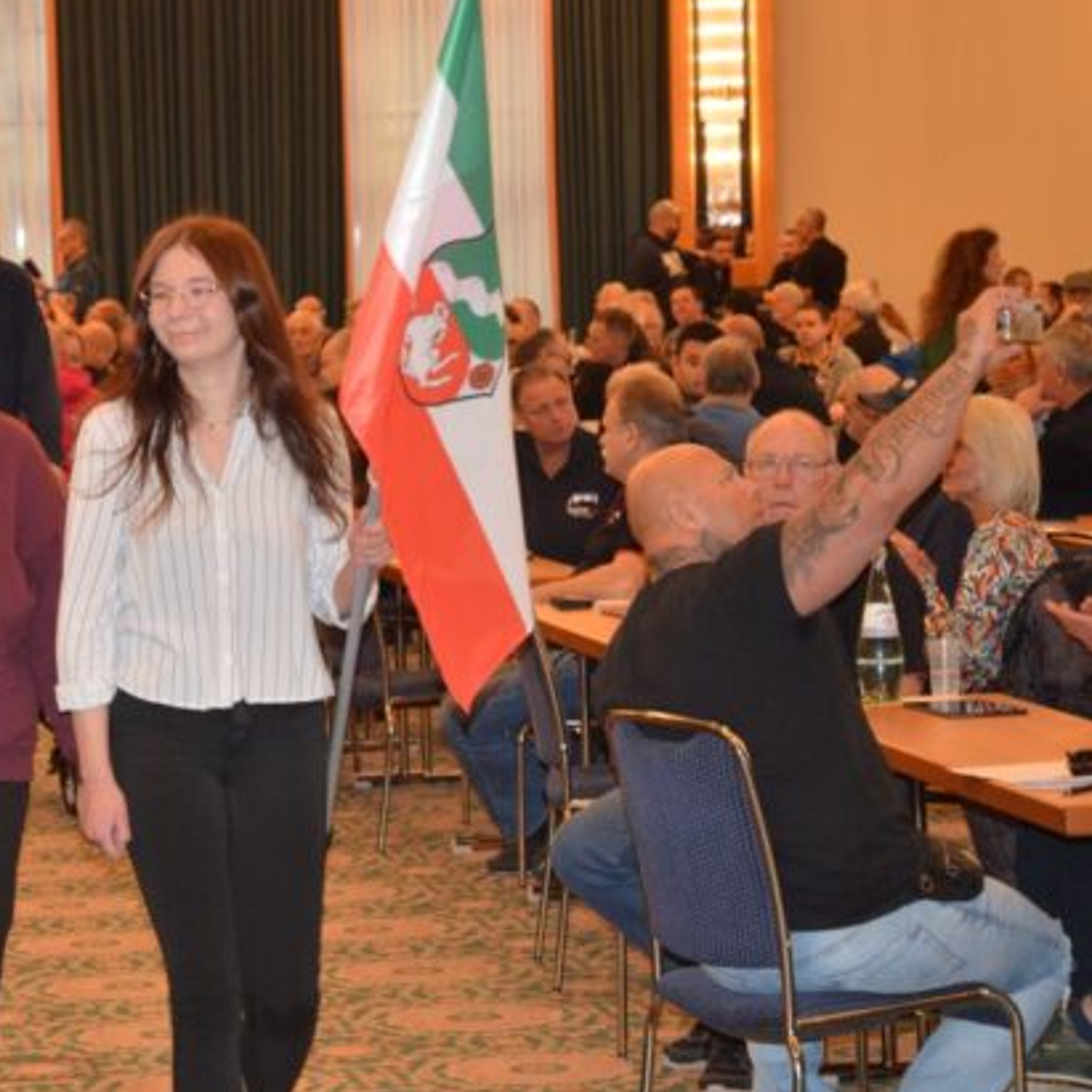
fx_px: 4783
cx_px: 308
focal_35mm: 134
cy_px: 482
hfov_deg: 13.0
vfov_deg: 13.0
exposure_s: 1/60
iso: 900
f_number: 4.5
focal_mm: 60
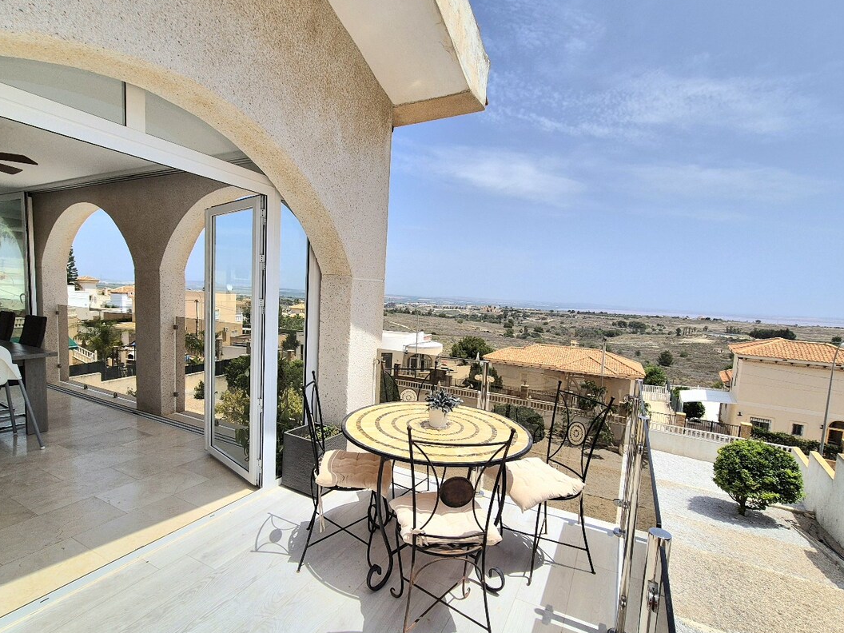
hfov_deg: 94.4
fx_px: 390
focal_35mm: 16
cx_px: 396
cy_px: 339
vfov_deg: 78.0
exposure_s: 1/5000
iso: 50
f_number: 2.2
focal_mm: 2.2
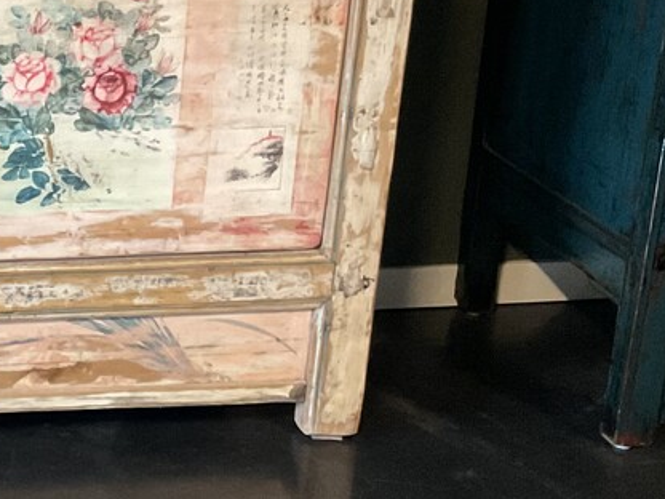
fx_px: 1787
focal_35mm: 93
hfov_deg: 19.4
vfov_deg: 15.8
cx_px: -212
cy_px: 139
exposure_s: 1/25
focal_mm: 3
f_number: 1.8
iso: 250
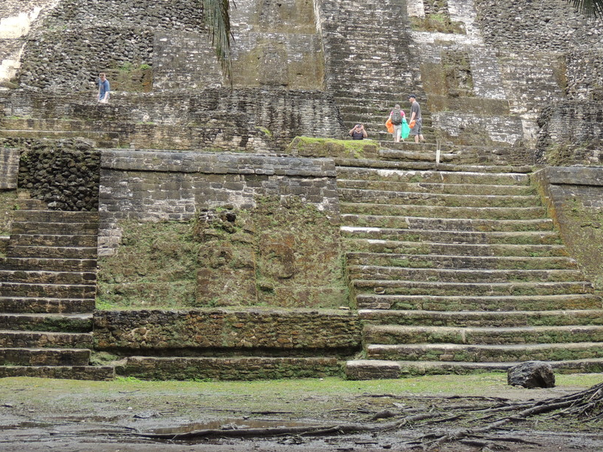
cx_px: 325
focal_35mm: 74
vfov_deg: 19.8
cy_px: 112
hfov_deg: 26.3
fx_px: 1289
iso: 100
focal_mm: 8.3
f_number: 3.5
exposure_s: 1/160
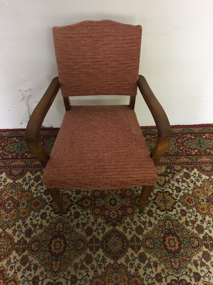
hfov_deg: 48.2
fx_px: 238
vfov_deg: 61.7
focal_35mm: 29
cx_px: 106
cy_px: 142
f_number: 2.2
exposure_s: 1/33
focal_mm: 4.15
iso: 160
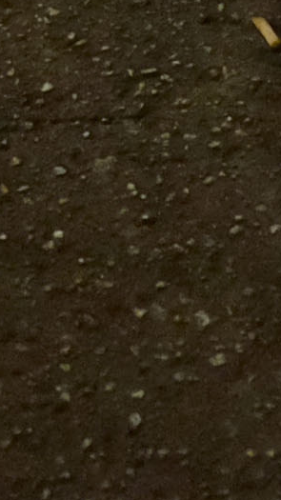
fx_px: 3500
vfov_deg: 7.3
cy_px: -942
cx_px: 141
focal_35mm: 264
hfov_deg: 4.6
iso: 3200
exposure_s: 1/60
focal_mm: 18
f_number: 2.8
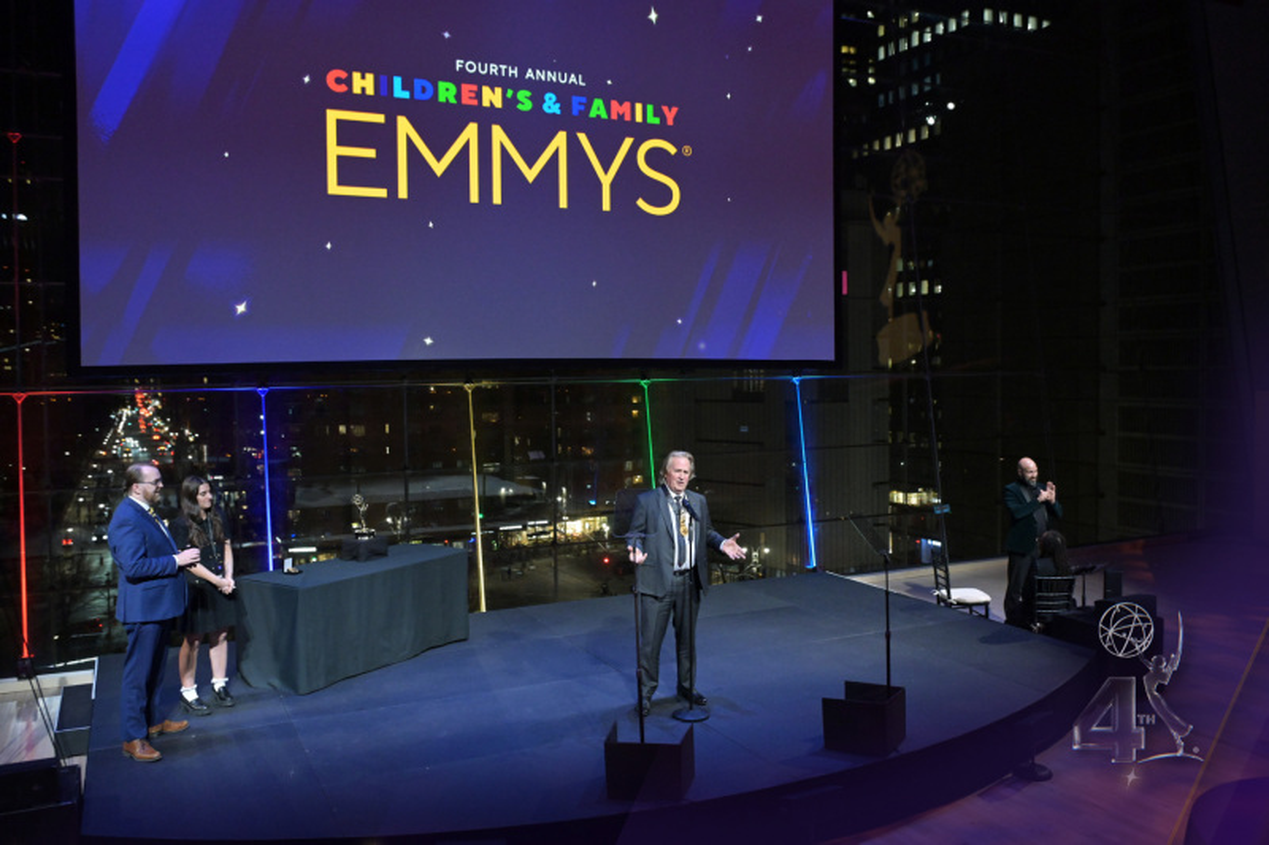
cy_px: 422
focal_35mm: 29
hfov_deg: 63.7
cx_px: 634
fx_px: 1022
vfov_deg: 44.9
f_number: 4
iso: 4000
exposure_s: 1/200
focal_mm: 29
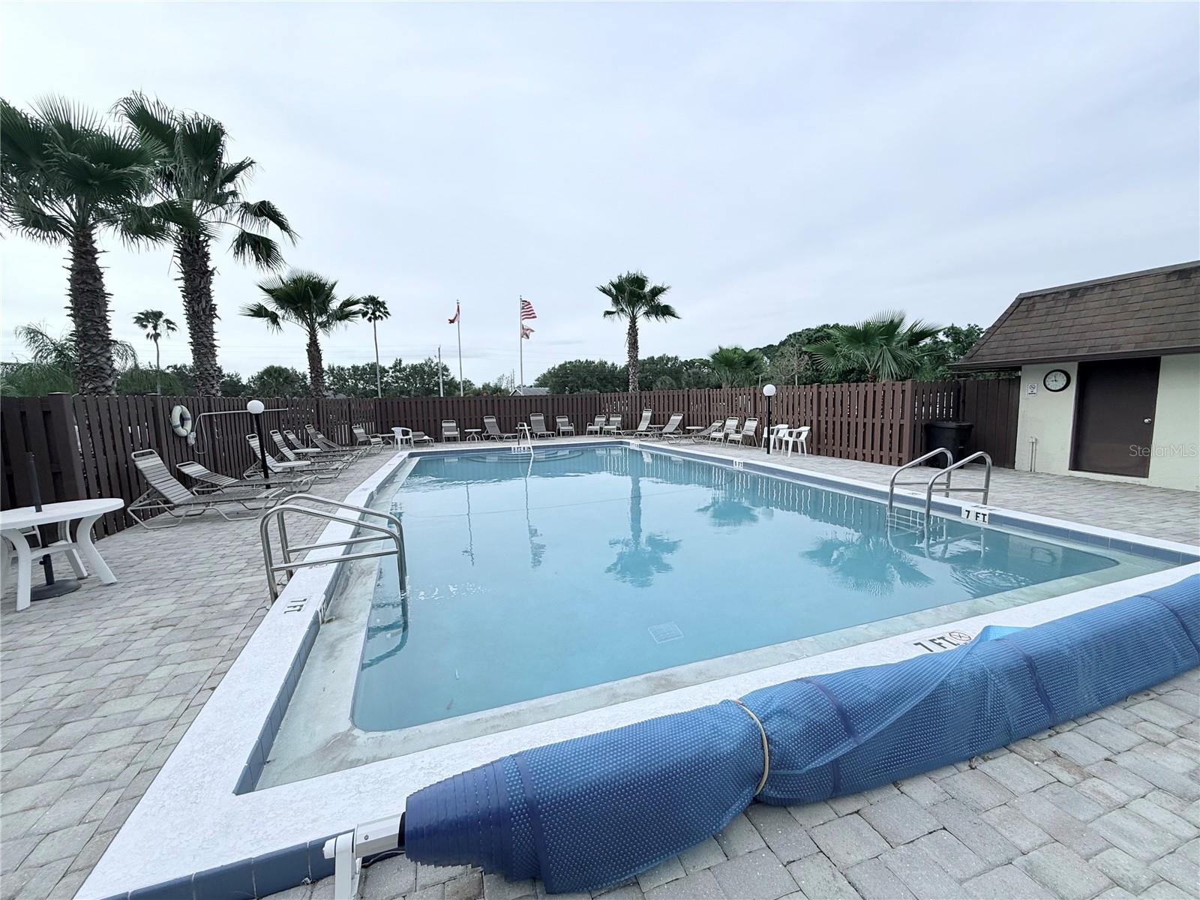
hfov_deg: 102.1
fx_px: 485
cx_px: 600
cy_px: 450
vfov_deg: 85.7
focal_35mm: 14
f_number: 2.2
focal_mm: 2.22
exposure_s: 1/1534
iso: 50
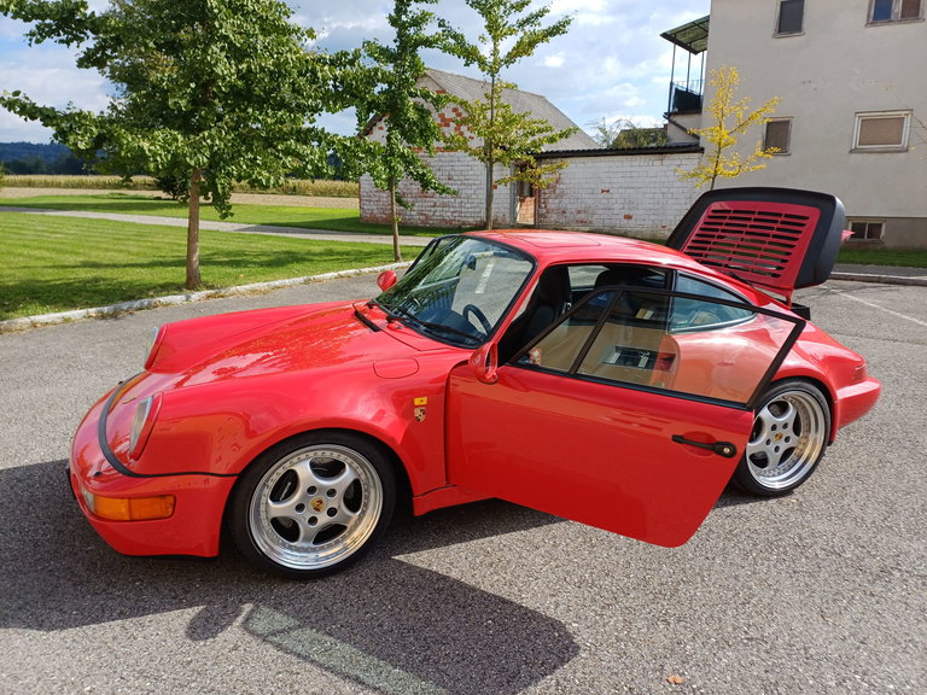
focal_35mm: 25
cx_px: 464
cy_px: 348
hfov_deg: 69.4
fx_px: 669
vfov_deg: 54.9
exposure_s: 1/837
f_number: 1.8
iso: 50
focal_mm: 4.65
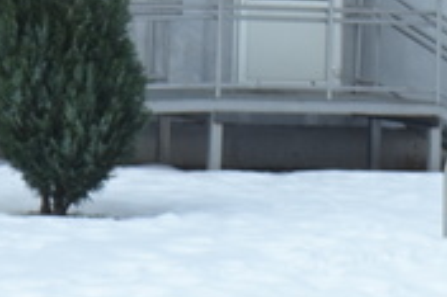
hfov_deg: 9.7
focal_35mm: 211
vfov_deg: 6.3
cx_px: 9
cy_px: -327
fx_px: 2623
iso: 100
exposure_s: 1/200
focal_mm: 29
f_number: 7.1
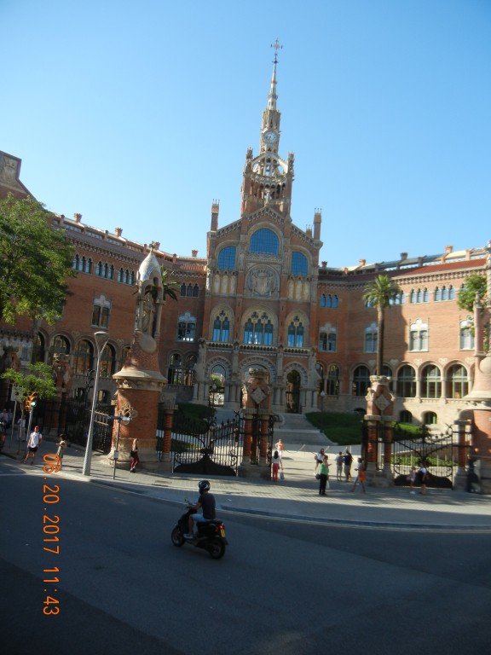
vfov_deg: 60.0
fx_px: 567
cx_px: 246
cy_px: 328
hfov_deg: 46.8
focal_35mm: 30
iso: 160
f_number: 3.5
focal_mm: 5.4
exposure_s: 1/703
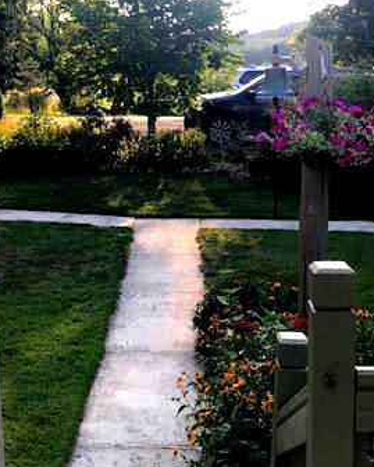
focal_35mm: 52
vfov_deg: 35.9
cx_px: 161
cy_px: 195
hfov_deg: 29.1
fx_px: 719
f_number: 1.8
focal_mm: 3.99
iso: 20
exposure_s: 1/353
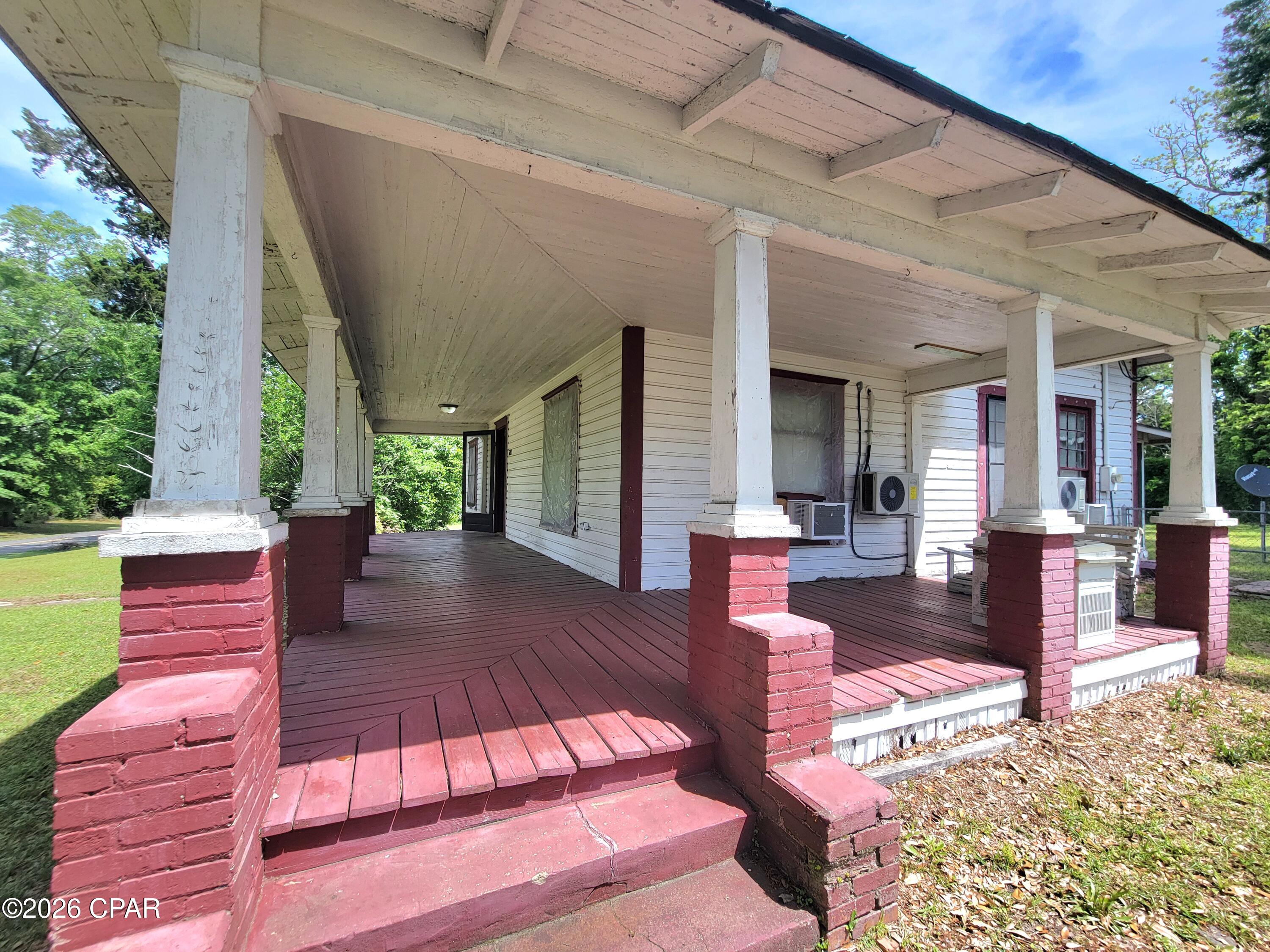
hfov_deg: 106.2
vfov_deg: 89.9
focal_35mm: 13
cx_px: 635
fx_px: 477
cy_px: 476
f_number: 2.2
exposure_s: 1/909
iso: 50
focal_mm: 2.2
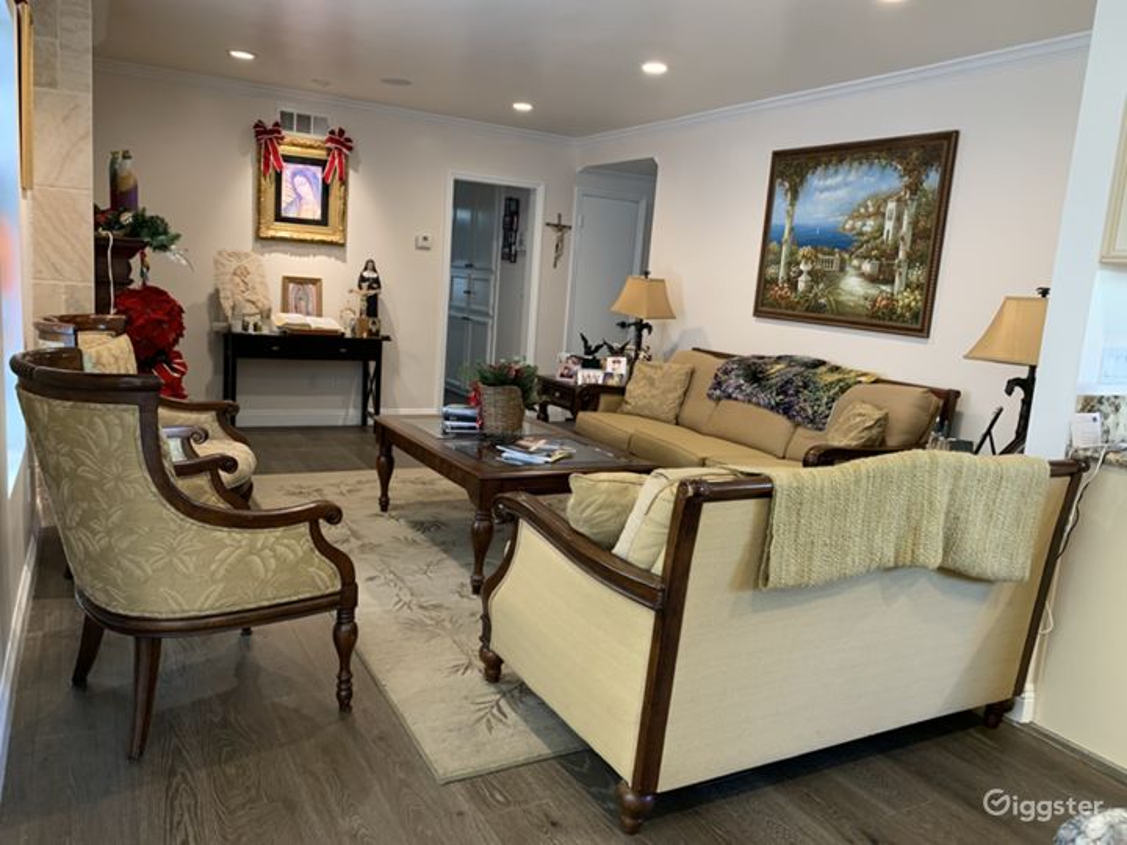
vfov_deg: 53.1
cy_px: 422
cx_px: 564
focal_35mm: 26
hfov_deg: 67.3
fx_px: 846
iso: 160
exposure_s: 1/60
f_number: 1.8
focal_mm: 4.25
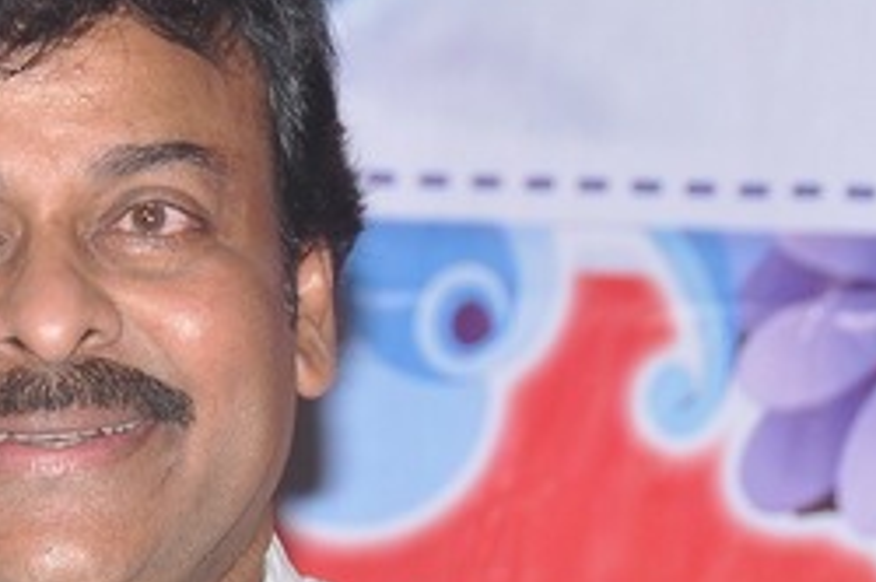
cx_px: 18
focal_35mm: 720
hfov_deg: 2.9
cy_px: 601
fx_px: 17497
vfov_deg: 1.9
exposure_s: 1/125
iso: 400
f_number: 6.3
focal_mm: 150
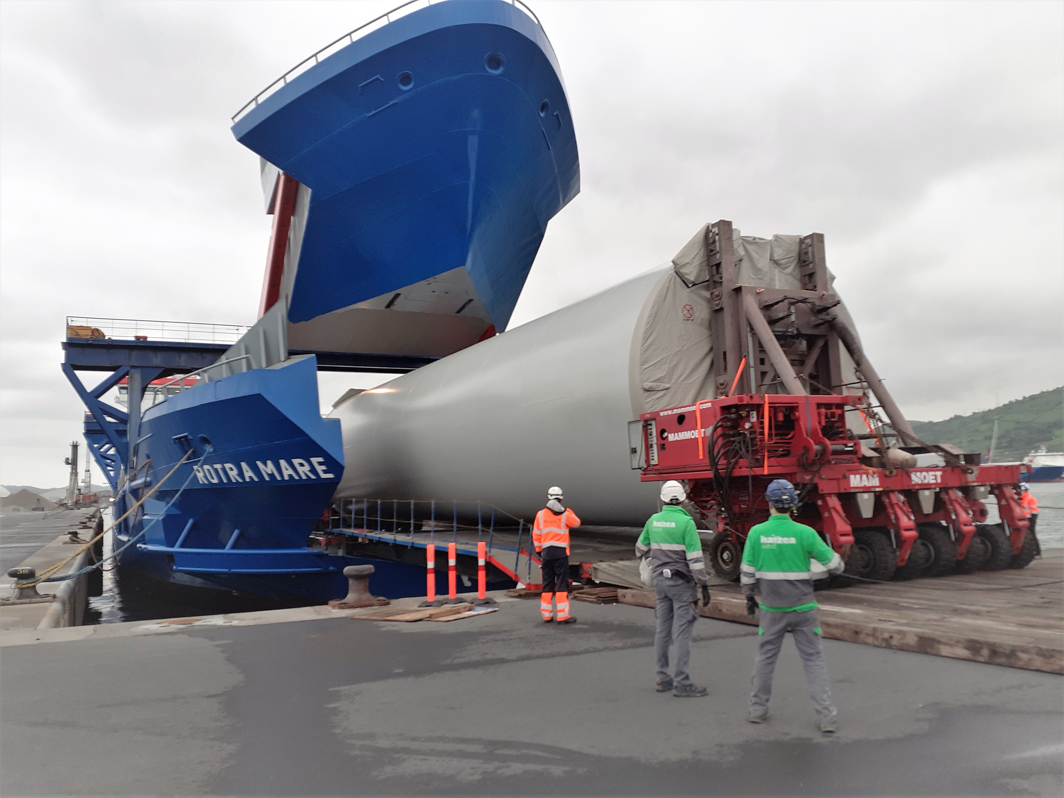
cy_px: 399
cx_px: 532
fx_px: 830
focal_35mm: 27
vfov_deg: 51.4
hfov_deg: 65.3
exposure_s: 1/100
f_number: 1.9
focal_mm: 3.6
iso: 50
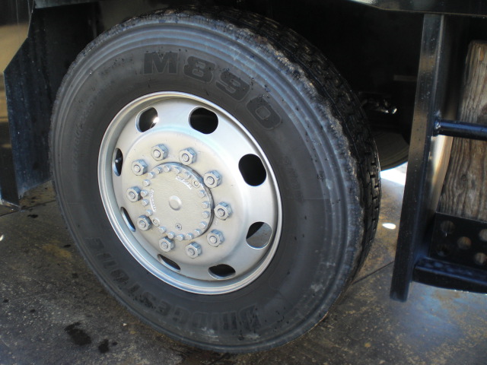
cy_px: 182
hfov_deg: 49.0
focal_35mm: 38
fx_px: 535
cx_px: 244
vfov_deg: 37.7
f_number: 3.1
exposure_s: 1/100
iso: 100
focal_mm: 6.3
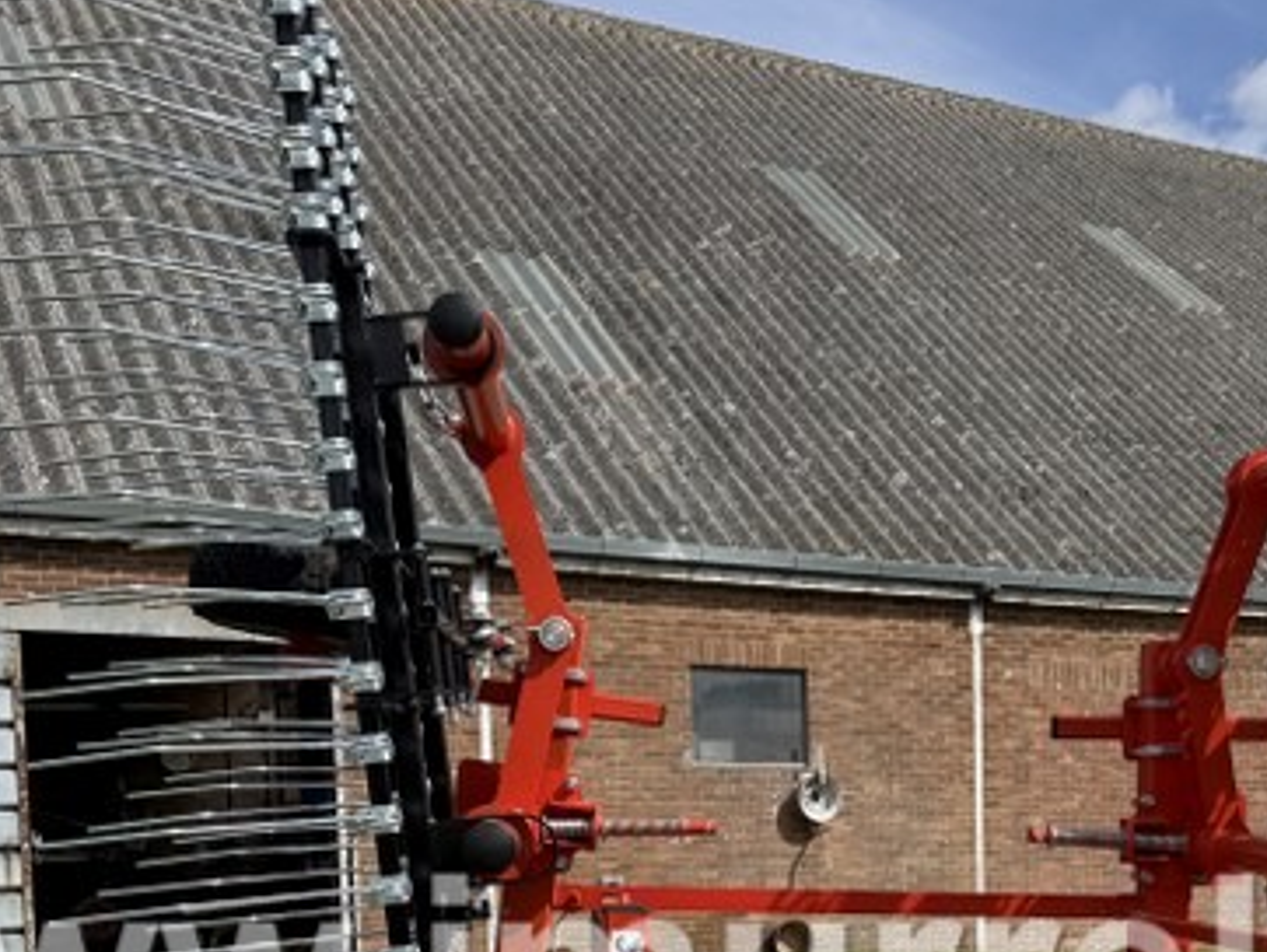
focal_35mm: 53
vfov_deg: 26.0
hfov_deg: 35.5
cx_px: 917
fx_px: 1941
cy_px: 970
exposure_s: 1/4673
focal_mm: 6.76
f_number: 1.78
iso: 80
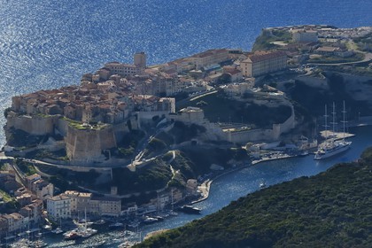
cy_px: 124
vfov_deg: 8.6
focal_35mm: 160
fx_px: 1653
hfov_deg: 12.8
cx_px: 186
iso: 400
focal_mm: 160
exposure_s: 1/800
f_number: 14
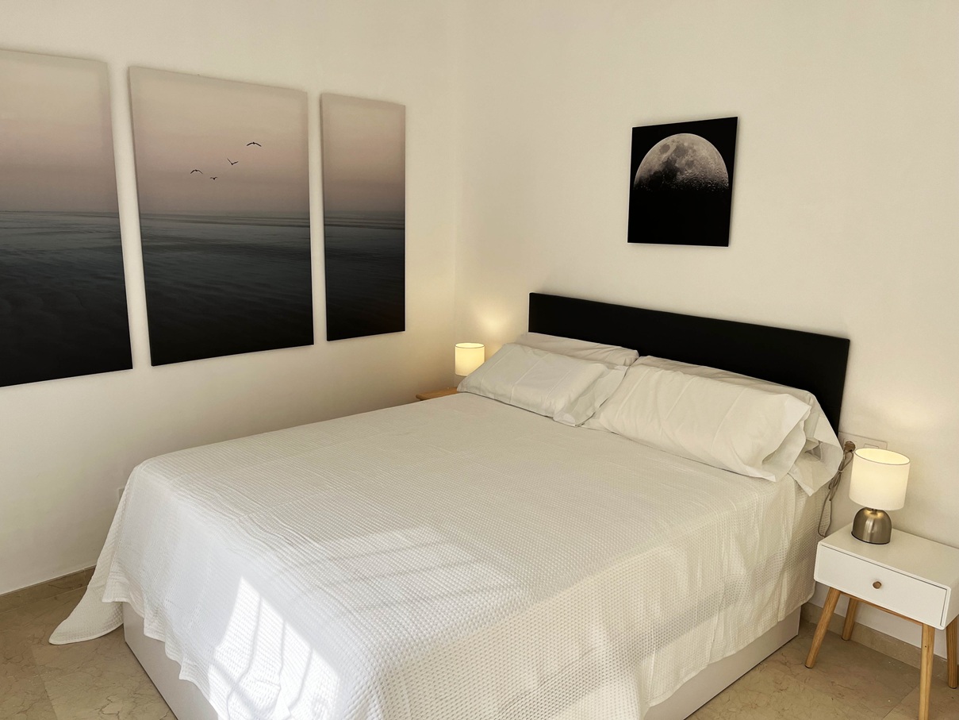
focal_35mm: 26
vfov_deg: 53.1
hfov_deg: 67.3
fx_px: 720
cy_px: 360
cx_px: 480
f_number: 1.6
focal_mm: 5.1
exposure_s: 1/891
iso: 50
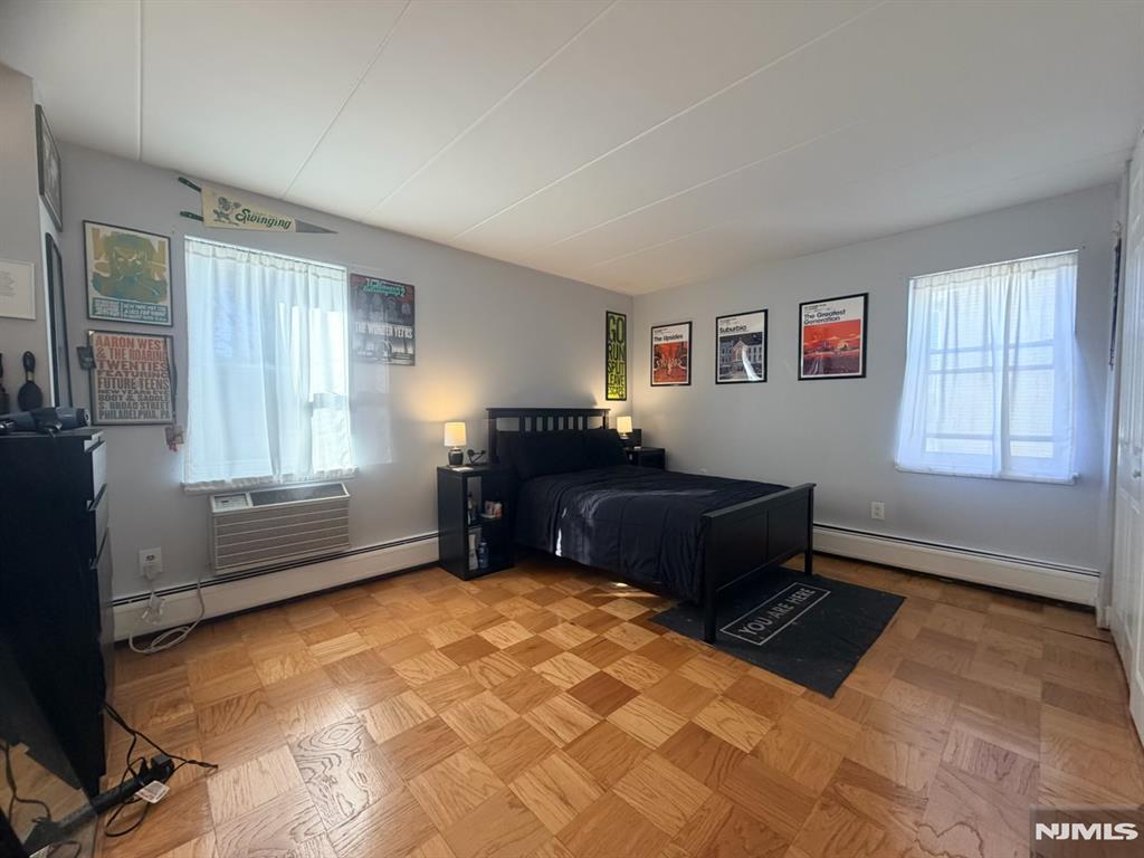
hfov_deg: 102.1
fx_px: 463
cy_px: 429
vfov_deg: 85.7
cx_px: 572
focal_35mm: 14
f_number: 2.2
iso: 160
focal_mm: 2.22
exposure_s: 1/120
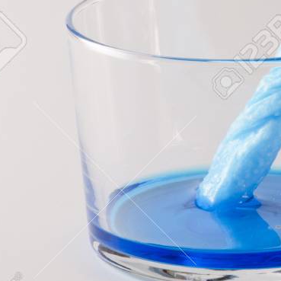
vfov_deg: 3.7
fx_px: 4321
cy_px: 17
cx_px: 399
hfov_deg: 3.7
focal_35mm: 470
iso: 100
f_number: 25
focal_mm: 105
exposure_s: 1/60
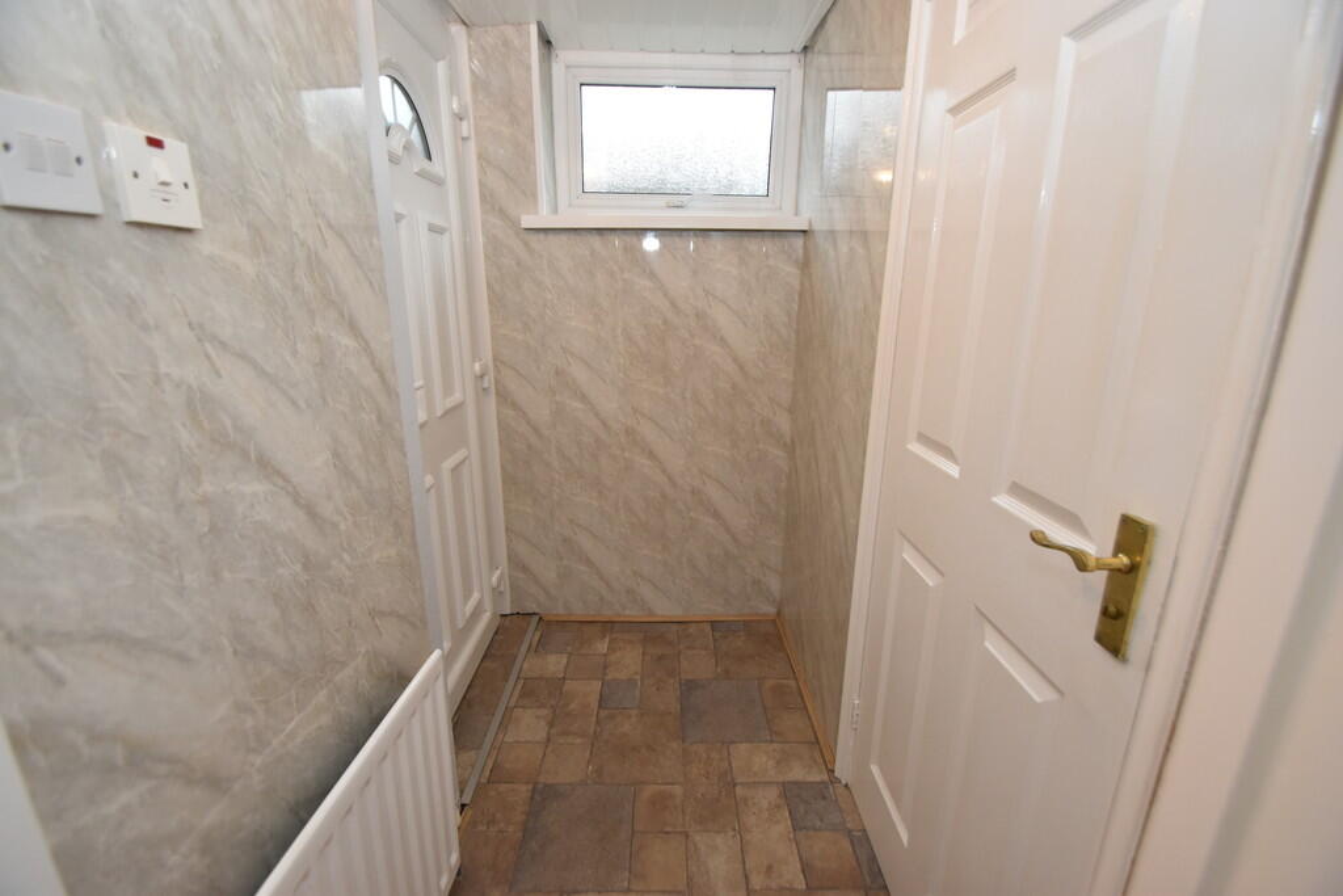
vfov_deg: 77.3
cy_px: 448
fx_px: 560
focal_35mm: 15
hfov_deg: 100.4
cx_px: 672
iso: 1000
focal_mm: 10
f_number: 3.5
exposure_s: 1/60
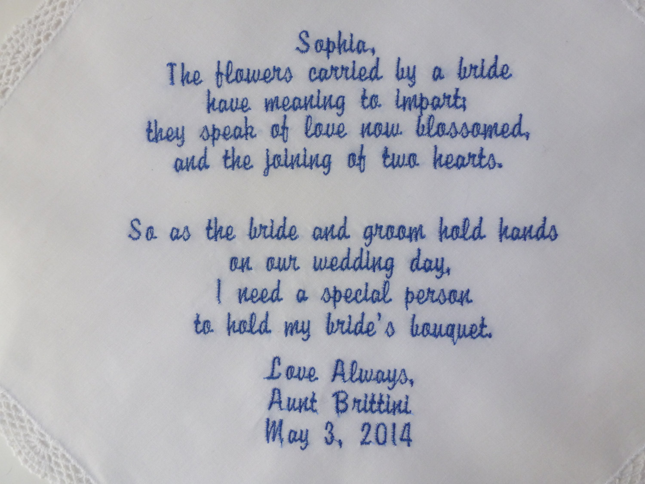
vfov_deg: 56.8
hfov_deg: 71.6
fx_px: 447
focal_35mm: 24
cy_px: 242
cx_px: 322
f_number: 4
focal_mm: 4.3
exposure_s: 1/160
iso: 200
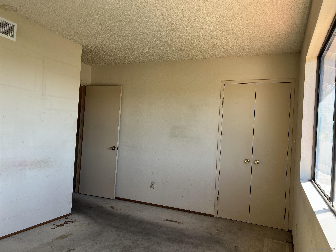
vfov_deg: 53.1
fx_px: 252
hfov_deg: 67.3
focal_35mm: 26
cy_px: 126
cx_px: 168
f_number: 1.5
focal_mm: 5.7
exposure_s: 1/156
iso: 40
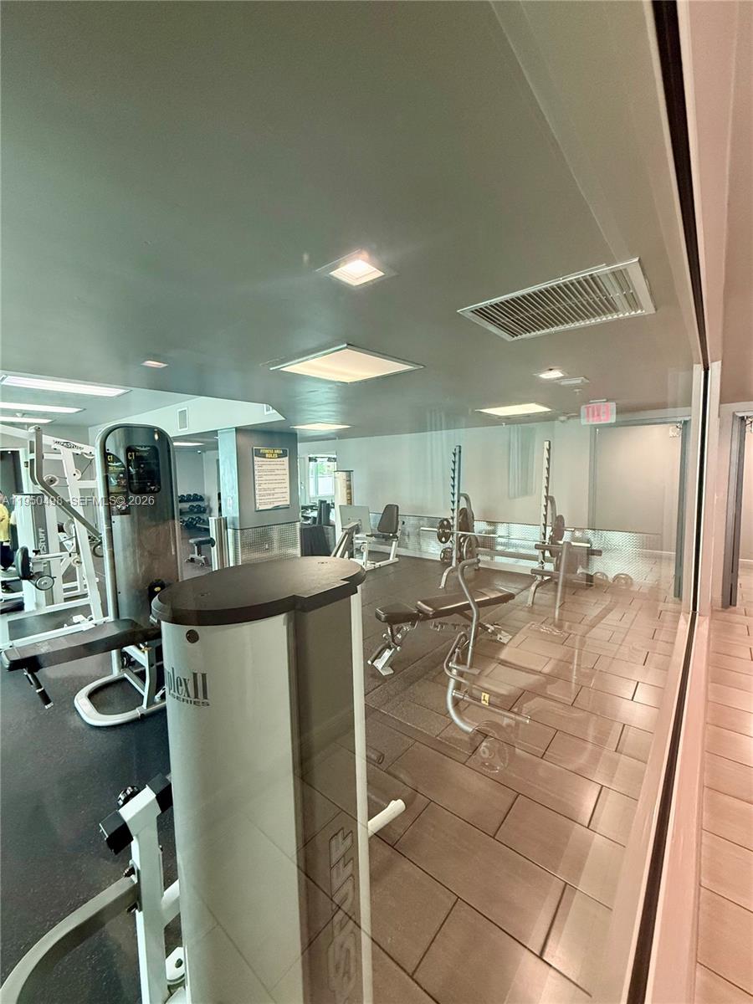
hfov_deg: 85.7
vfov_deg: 102.1
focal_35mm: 14
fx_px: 406
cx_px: 376
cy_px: 502
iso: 500
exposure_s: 1/120
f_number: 2.2
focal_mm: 2.22
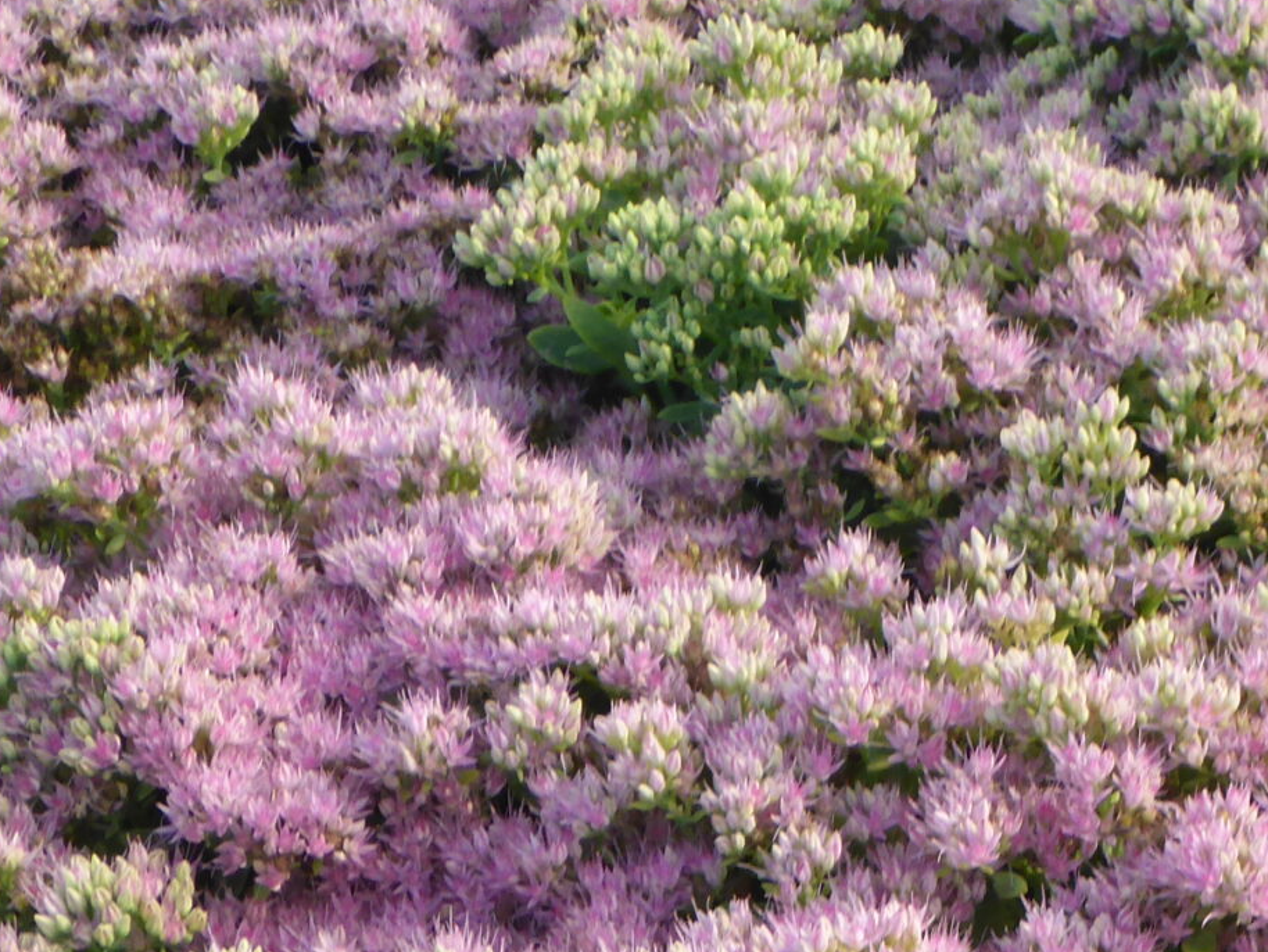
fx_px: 4104
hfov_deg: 17.4
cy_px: 1189
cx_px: 1046
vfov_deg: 12.8
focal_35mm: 112
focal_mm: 6.8
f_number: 4
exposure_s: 1/160
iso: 100
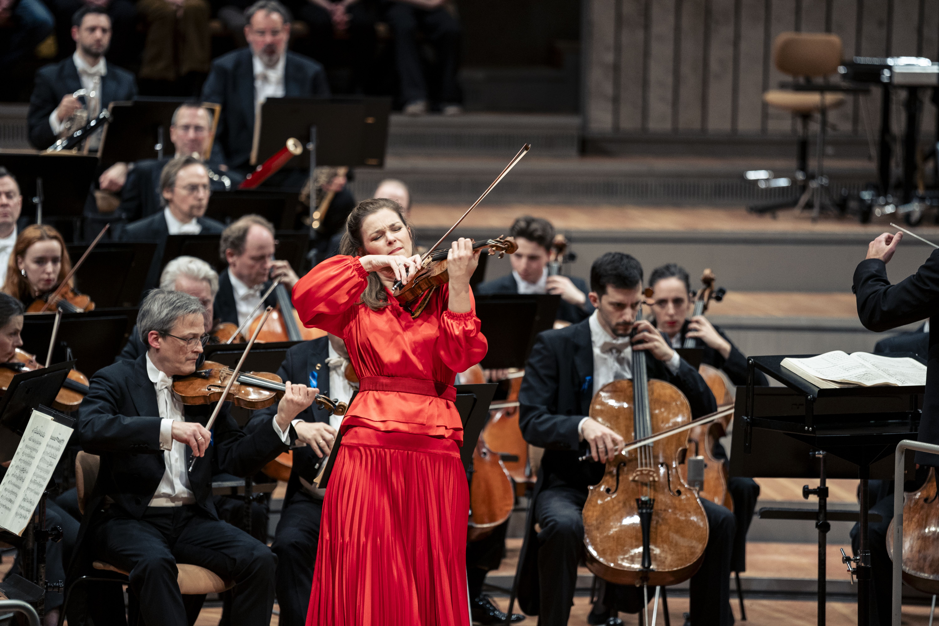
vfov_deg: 7.5
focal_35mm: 182
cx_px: 470
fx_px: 4747
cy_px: 313
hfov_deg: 11.3
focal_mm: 182
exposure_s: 1/250
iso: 1250
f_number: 2.8
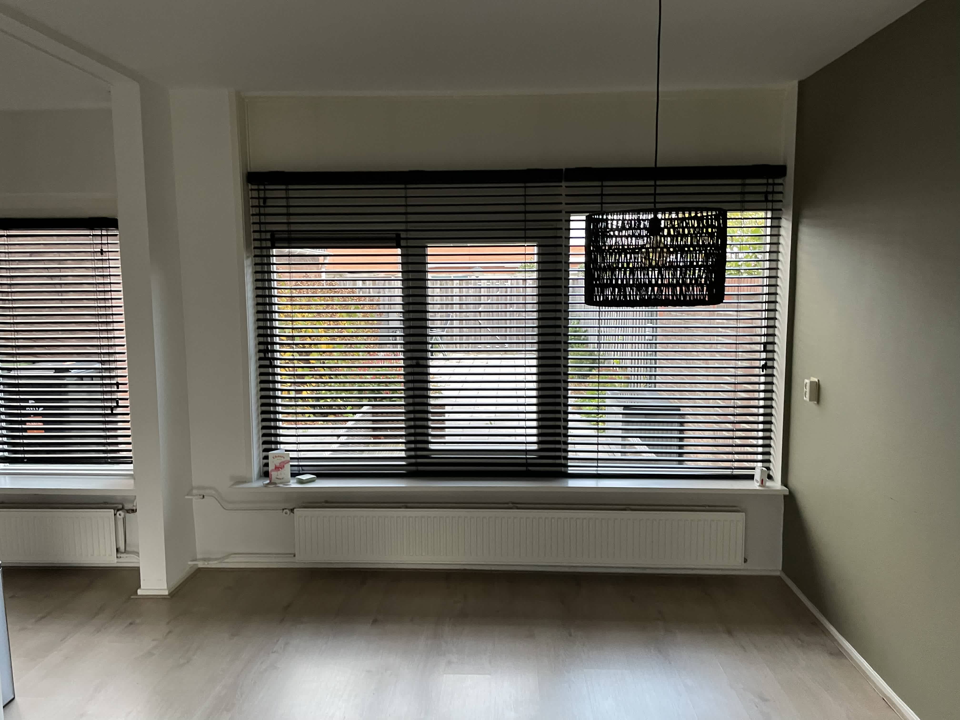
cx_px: 480
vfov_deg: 53.1
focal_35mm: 26
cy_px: 360
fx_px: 721
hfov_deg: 67.3
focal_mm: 4.2
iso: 250
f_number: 1.6
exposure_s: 1/60
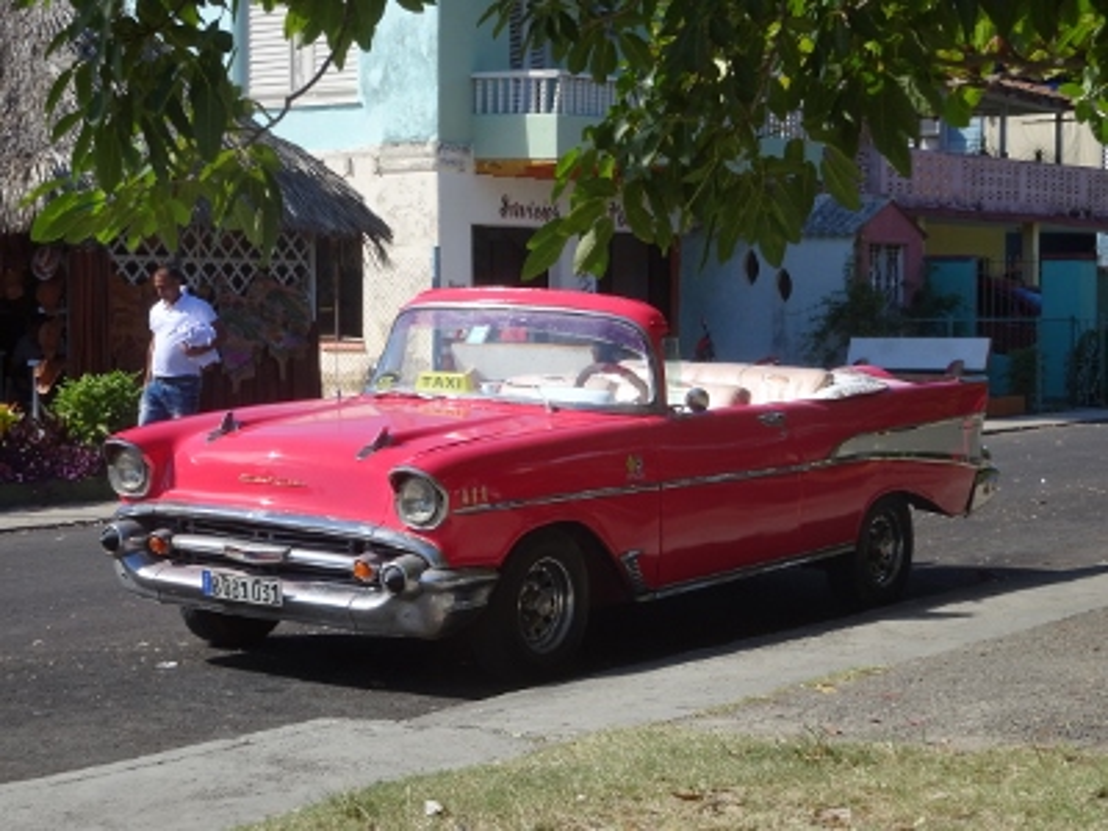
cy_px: 416
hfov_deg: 25.0
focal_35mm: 78
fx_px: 2497
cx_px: 554
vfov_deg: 18.9
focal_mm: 13.26
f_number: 5
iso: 80
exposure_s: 1/400
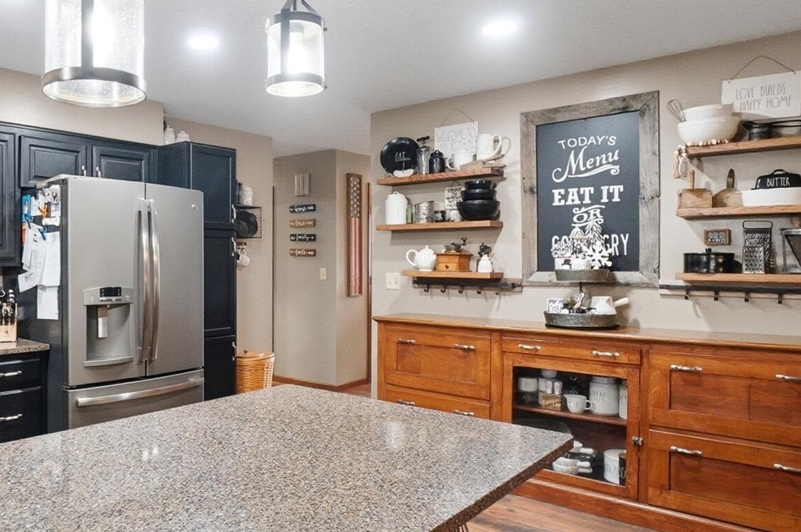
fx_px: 578
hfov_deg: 66.9
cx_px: 247
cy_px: 274
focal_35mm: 26
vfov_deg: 49.5
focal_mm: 10
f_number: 4.5
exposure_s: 1/30
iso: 125
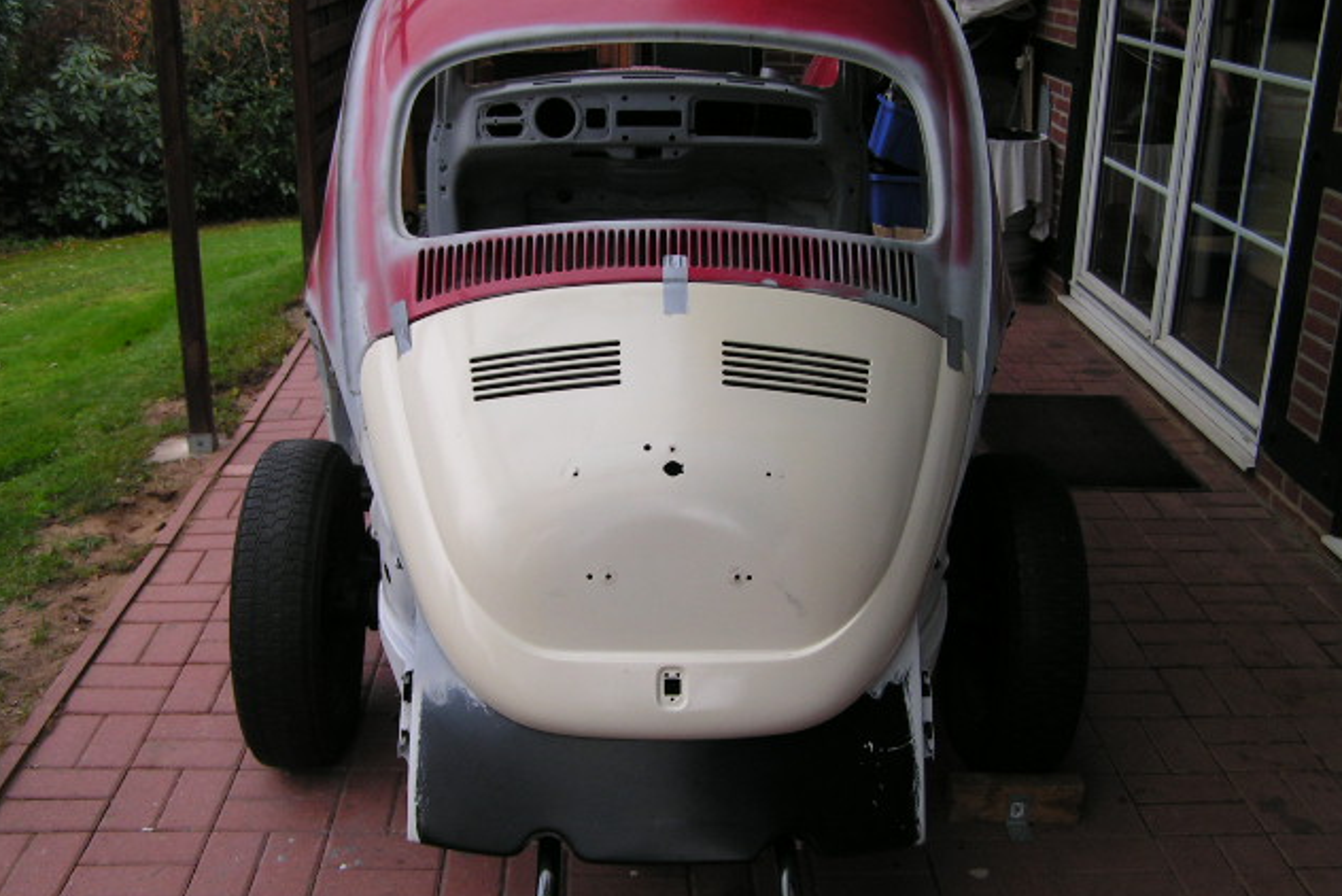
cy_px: 408
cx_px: 669
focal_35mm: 40
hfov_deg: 48.4
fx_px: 1492
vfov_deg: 33.4
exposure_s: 1/40
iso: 50
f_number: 2.8
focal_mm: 6.3
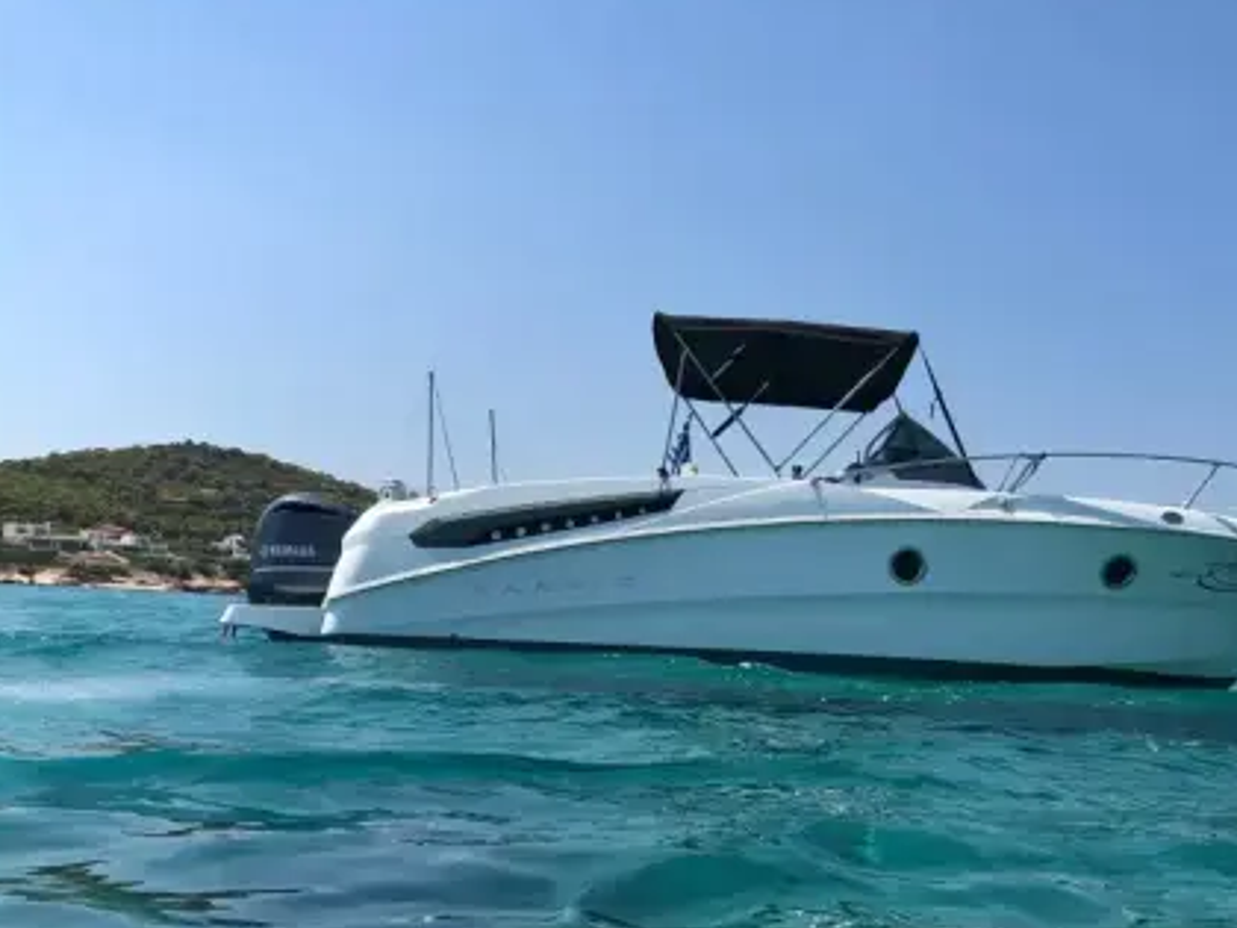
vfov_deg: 35.9
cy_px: 530
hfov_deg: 46.2
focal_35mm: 40
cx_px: 804
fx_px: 1429
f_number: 1.8
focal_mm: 4
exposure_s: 1/2825
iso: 20
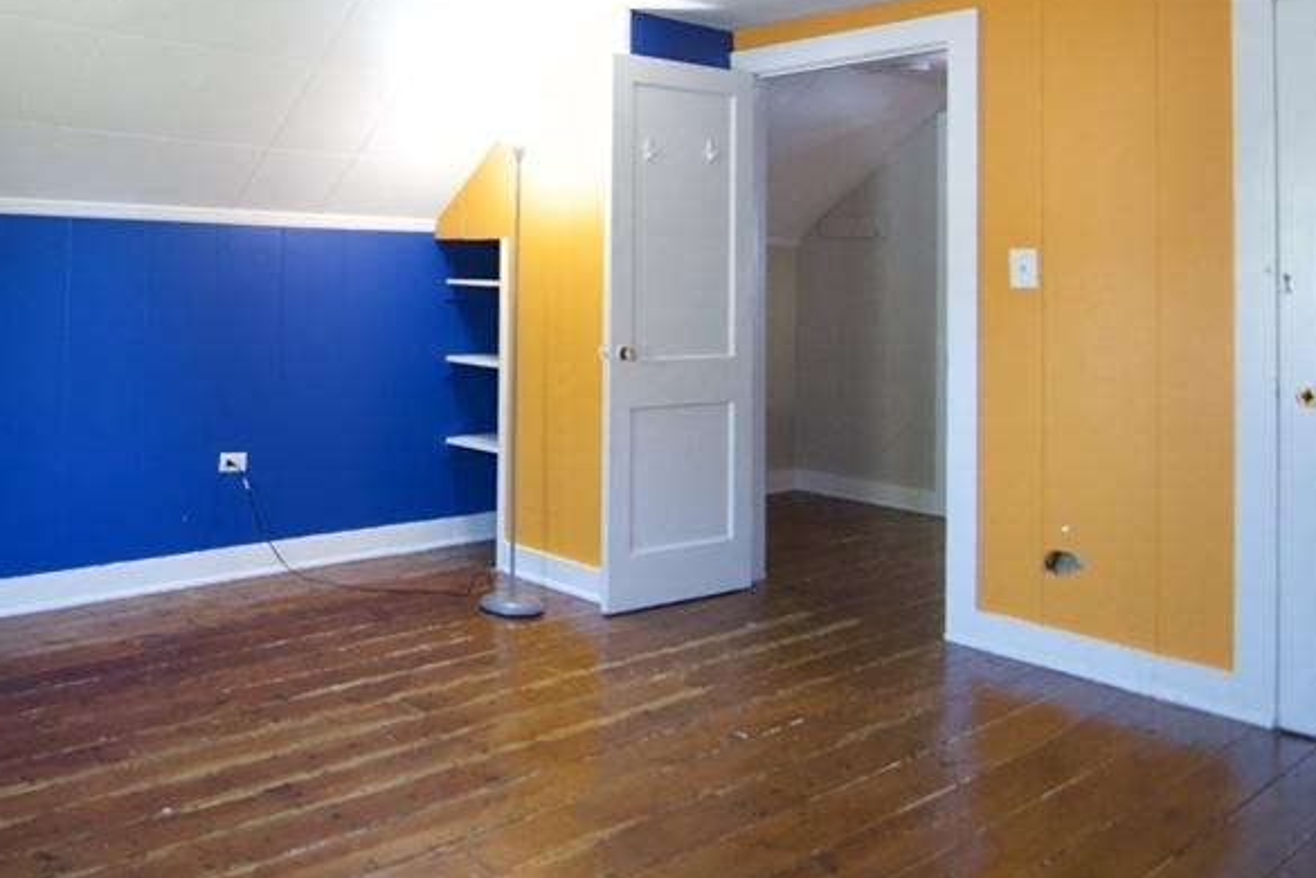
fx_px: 1055
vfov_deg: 44.0
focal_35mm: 29
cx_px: 288
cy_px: 249
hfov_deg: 59.5
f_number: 2.8
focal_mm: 11
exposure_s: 1/60
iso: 1400
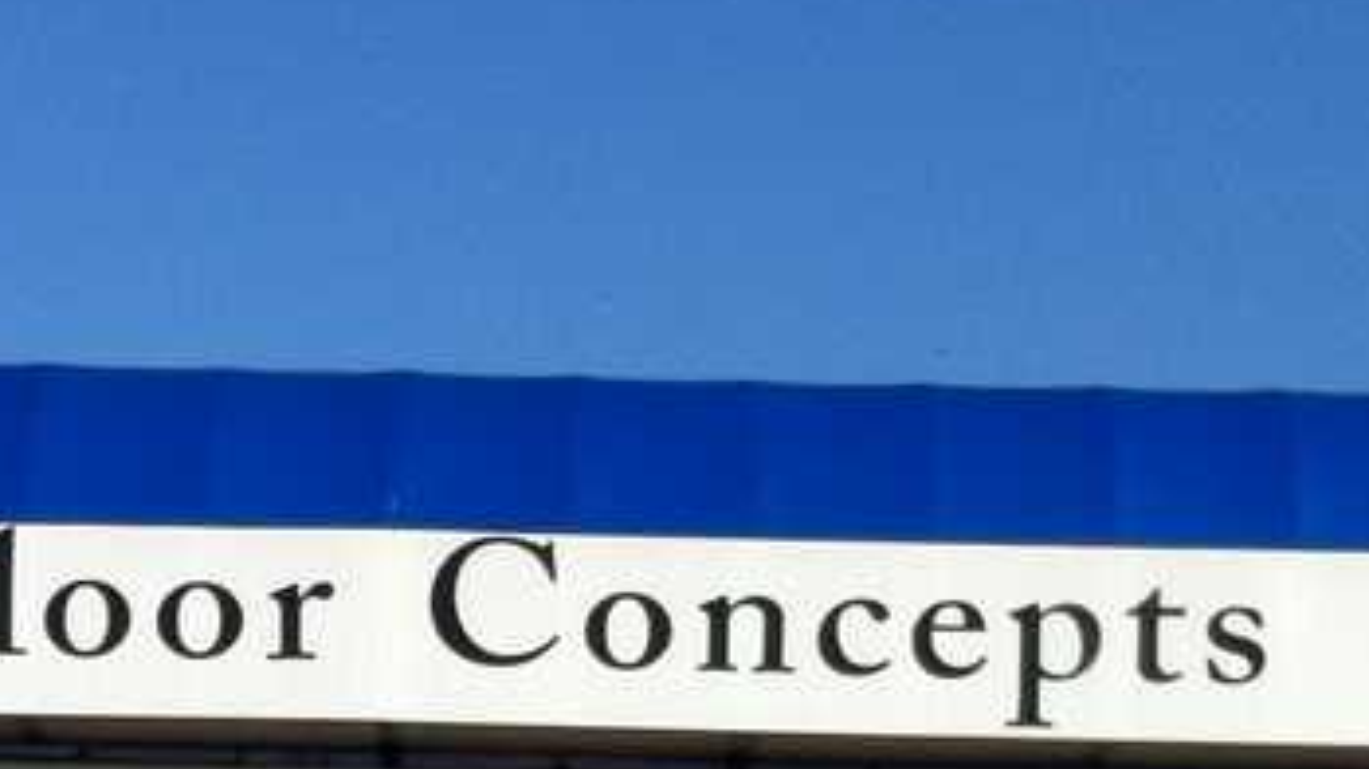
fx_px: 5298
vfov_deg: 8.2
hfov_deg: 14.7
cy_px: 1024
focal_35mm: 146
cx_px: 320
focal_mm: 3.85
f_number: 2.8
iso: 80
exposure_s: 1/1774
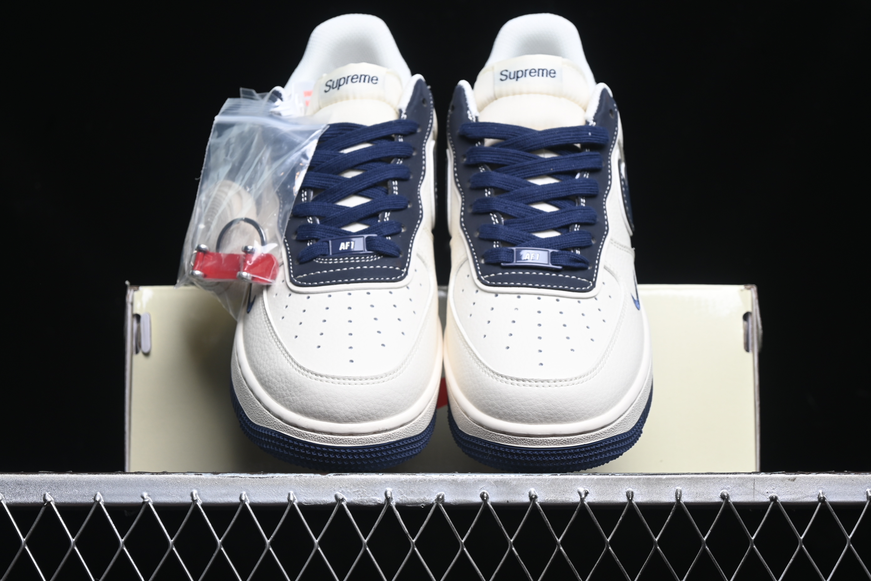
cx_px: 436
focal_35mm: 75
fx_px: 1814
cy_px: 290
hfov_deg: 27.0
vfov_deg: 18.2
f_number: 6.3
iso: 160
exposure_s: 1/60
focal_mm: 50
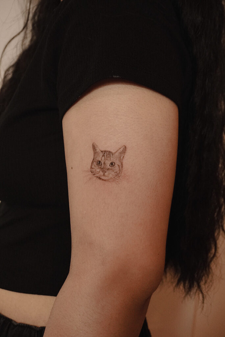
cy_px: 168
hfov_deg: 29.0
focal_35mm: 46
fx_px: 435
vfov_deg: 42.3
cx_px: 112
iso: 2500
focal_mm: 31
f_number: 8
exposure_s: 1/60
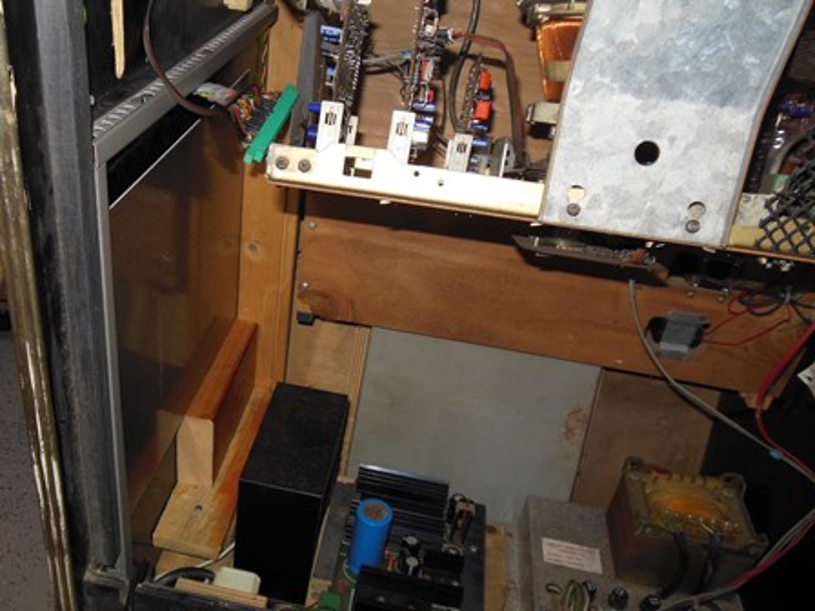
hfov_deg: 69.4
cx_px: 408
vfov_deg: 54.9
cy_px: 306
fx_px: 589
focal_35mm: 25
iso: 125
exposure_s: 1/25
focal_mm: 4.5
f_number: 3.2
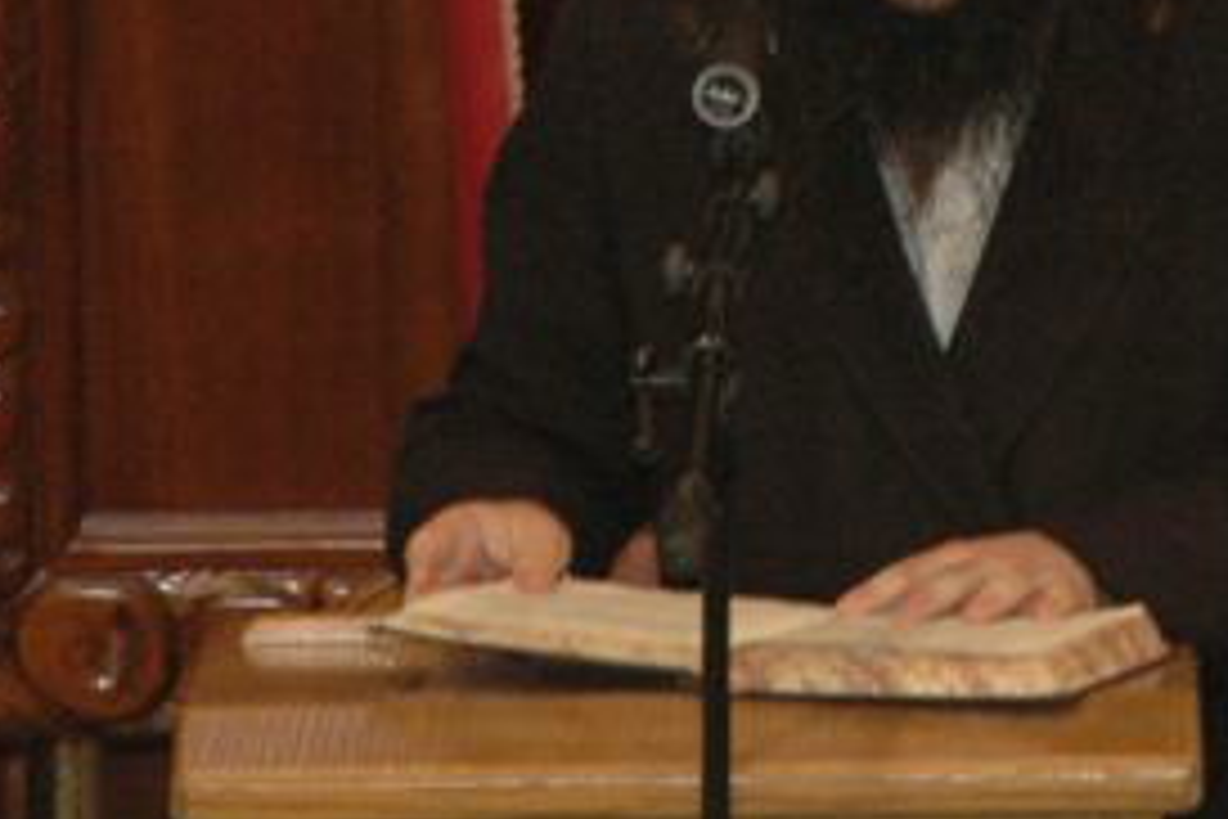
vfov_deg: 1.6
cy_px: -286
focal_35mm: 872
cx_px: 1053
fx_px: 29738
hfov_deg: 2.4
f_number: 6
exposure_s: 1/60
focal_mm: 155
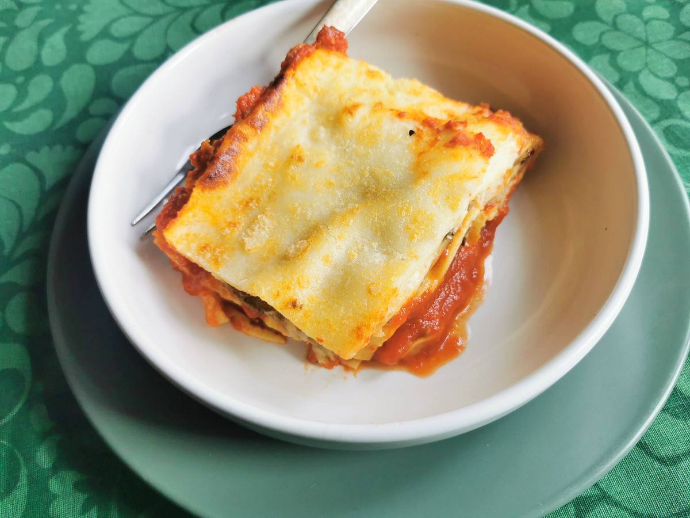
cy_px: 259
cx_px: 345
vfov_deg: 51.4
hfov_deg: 65.3
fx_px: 538
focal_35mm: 27
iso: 50
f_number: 1.6
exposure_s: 1/241
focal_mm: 5.56
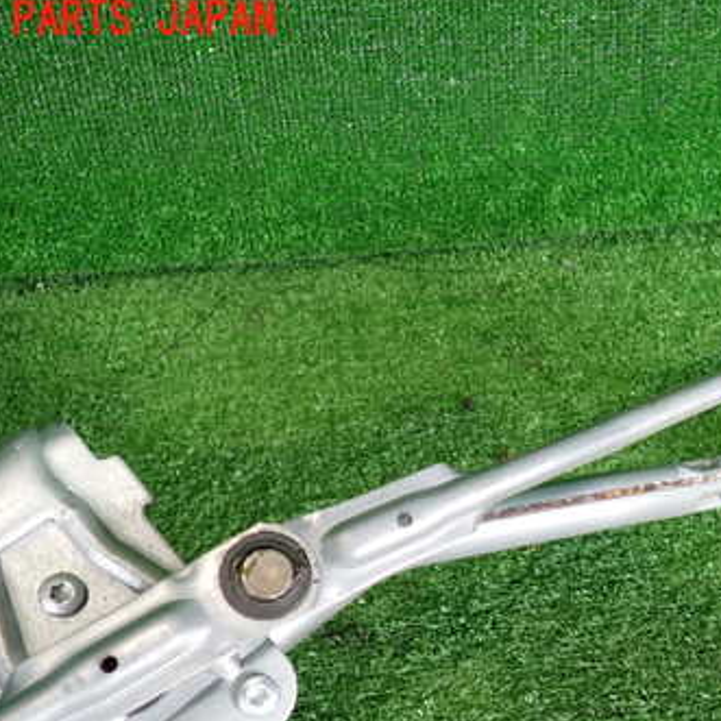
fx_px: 943
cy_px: 484
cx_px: 534
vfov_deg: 41.3
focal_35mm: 40
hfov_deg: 40.8
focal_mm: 4.5
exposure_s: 1/40
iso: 200
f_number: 2
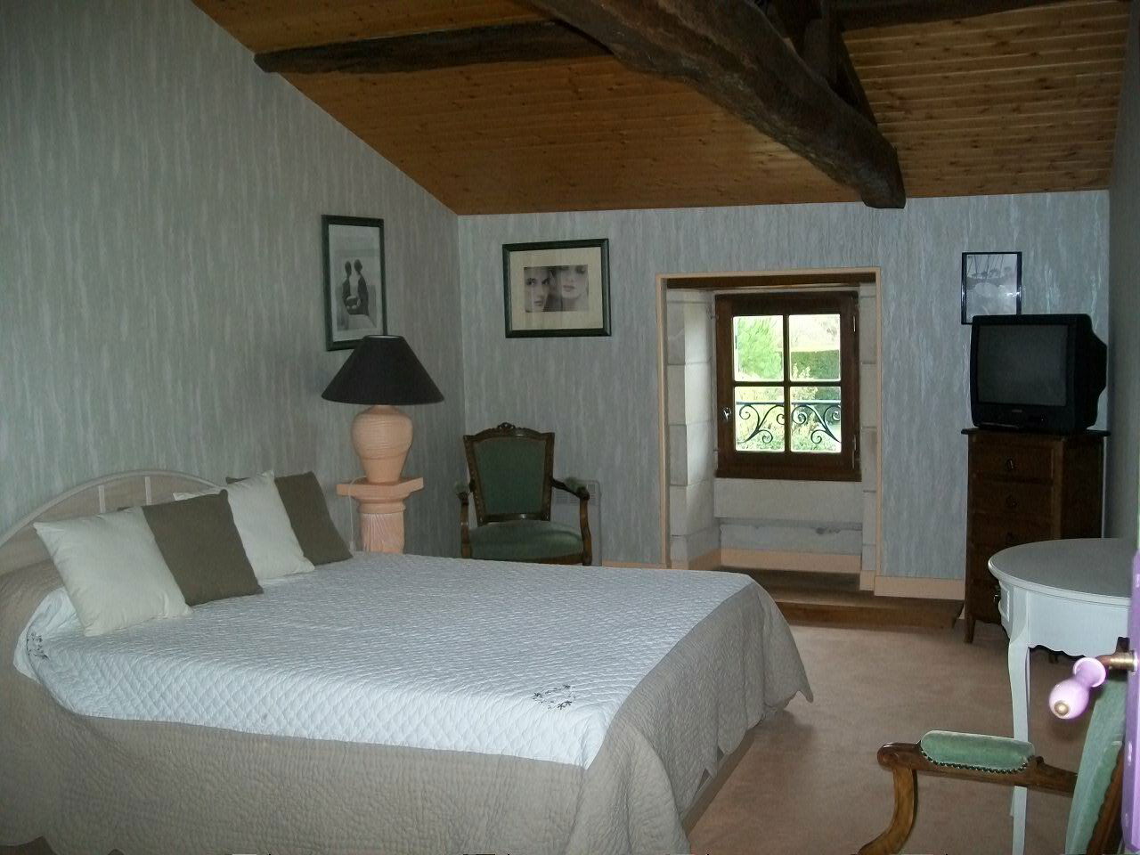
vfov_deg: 41.8
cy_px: 428
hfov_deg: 54.0
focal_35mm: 34
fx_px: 1120
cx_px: 570
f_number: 2.7
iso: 160
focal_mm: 6.1
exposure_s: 1/60
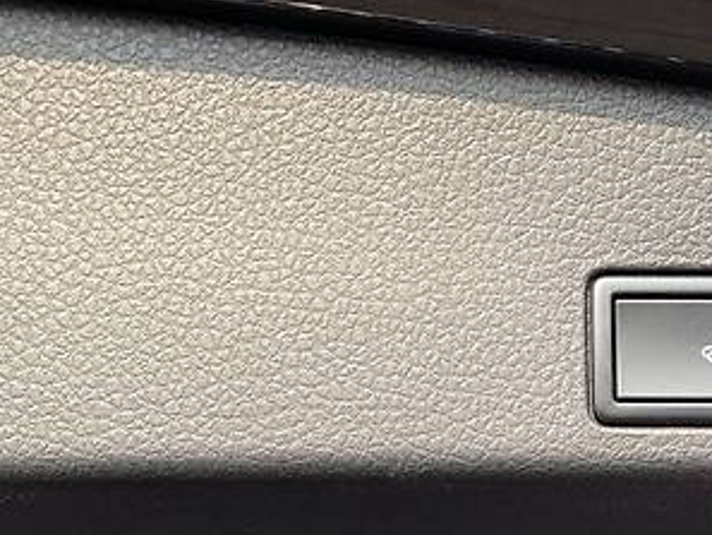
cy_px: 717
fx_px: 1440
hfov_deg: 27.0
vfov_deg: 19.2
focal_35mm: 70
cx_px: 609
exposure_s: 1/198
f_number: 1.8
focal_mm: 4.2
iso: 25
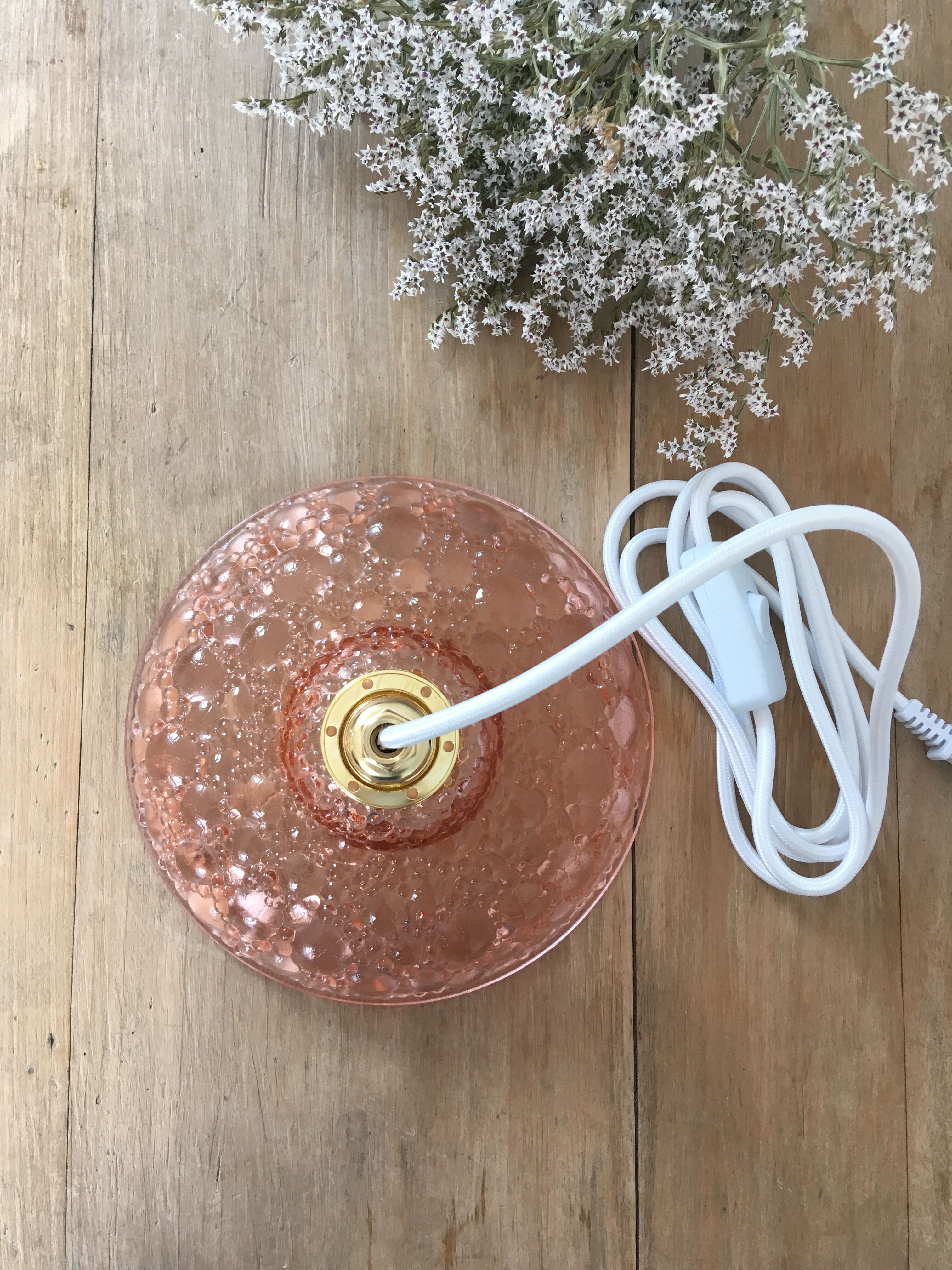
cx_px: 476
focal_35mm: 29
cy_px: 635
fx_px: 1063
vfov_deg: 61.7
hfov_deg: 48.2
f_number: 2.2
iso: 40
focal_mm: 4.15
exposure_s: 1/33
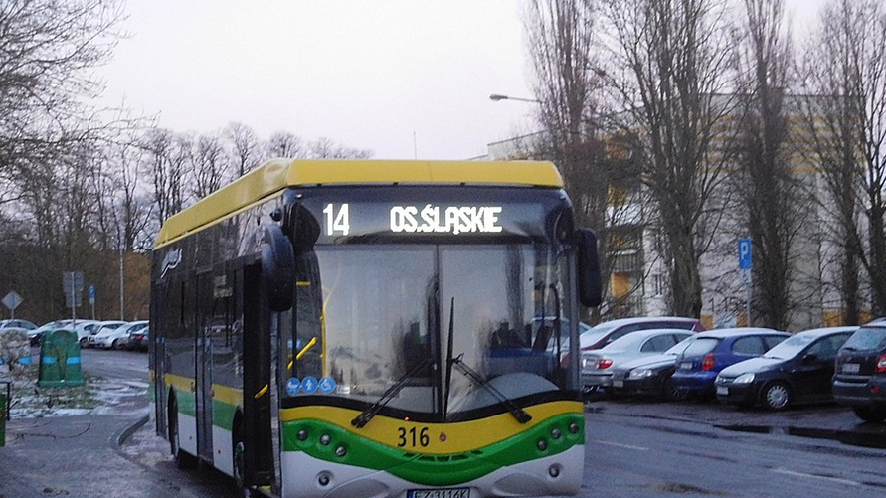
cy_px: 270
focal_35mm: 77
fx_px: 1809
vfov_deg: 15.7
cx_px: 443
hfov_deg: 27.5
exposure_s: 1/40
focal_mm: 12.5
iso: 800
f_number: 4.5
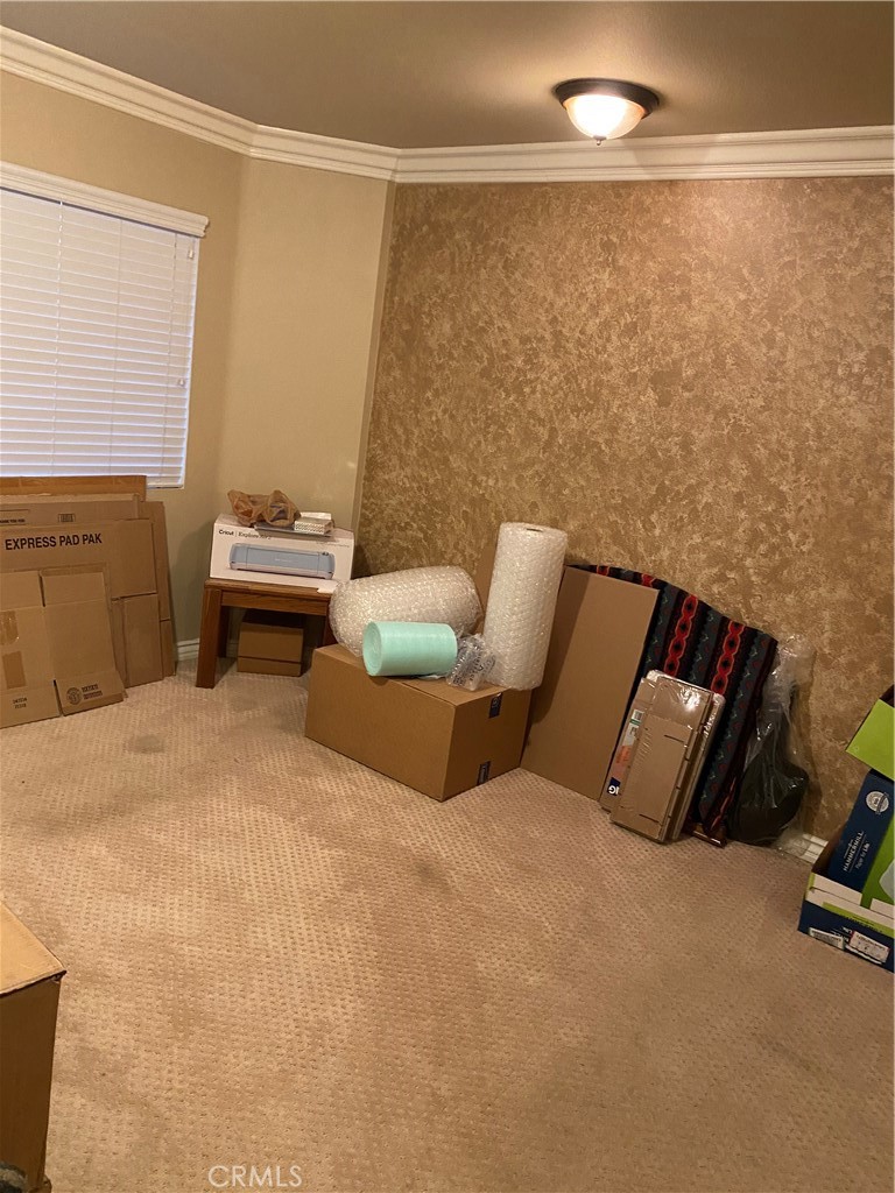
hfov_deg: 53.1
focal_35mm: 26
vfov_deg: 67.3
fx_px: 896
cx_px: 448
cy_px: 596
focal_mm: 4.25
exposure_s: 1/40
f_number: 1.8
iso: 500
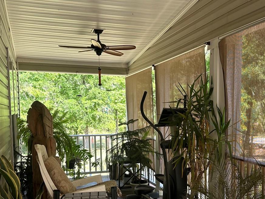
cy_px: 139
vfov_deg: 32.5
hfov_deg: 42.8
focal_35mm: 44
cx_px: 155
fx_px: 337
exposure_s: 1/181
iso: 64
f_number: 1.78
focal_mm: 6.86
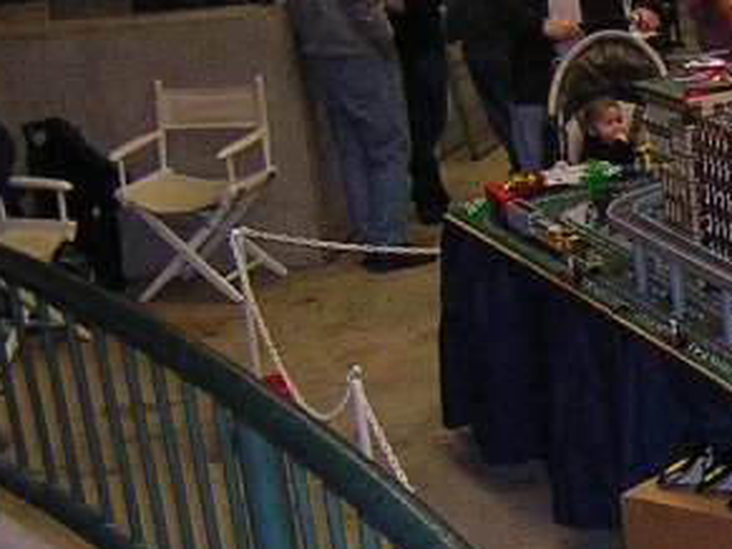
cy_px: 252
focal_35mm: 99
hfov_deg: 18.6
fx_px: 2093
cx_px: 911
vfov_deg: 14.9
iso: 400
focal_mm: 4.7
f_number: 2.6
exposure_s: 1/60.1
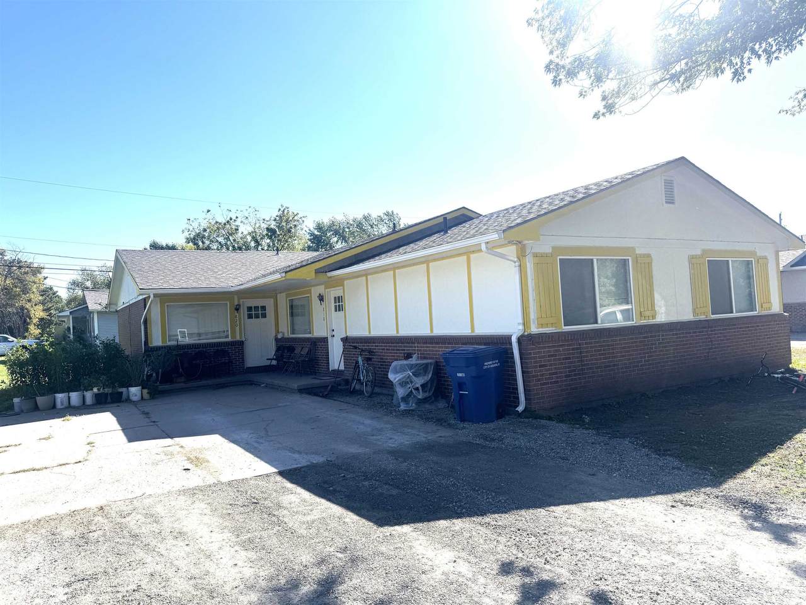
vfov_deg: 56.8
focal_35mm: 24
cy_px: 302
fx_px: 559
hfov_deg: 71.6
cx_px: 403
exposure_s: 1/5348
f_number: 1.78
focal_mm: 6.76
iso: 80
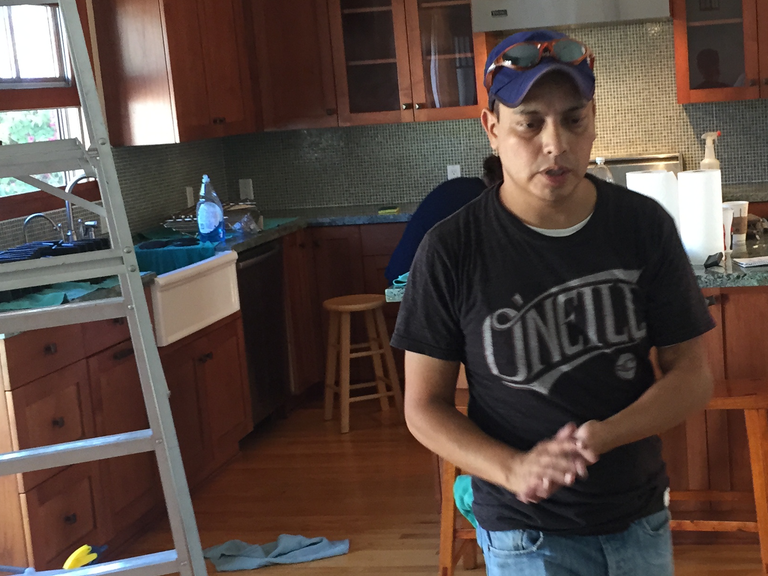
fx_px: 1287
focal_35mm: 58
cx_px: 524
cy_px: 296
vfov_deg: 25.2
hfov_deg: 32.9
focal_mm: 4.15
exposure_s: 1/30
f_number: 2.2
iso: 100
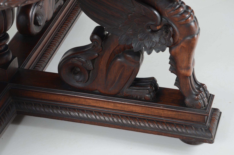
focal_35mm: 105
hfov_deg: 19.5
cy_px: 78
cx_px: 117
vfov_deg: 13.0
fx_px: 681
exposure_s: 1/80
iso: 200
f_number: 9
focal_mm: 70
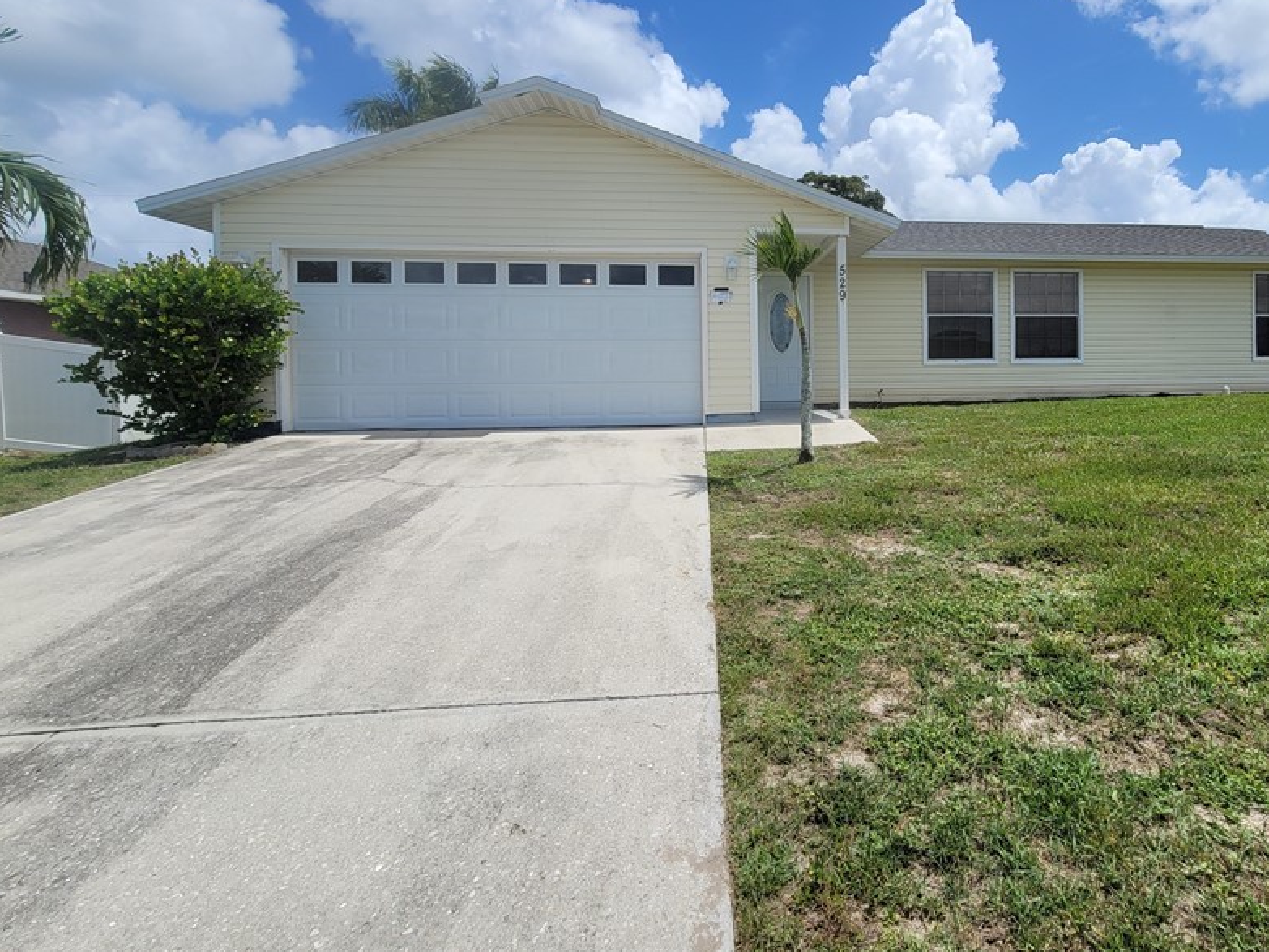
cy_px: 378
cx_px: 799
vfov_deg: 73.9
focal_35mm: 17
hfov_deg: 89.1
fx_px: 623
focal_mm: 2.2
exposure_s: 1/3185
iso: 64
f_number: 2.2
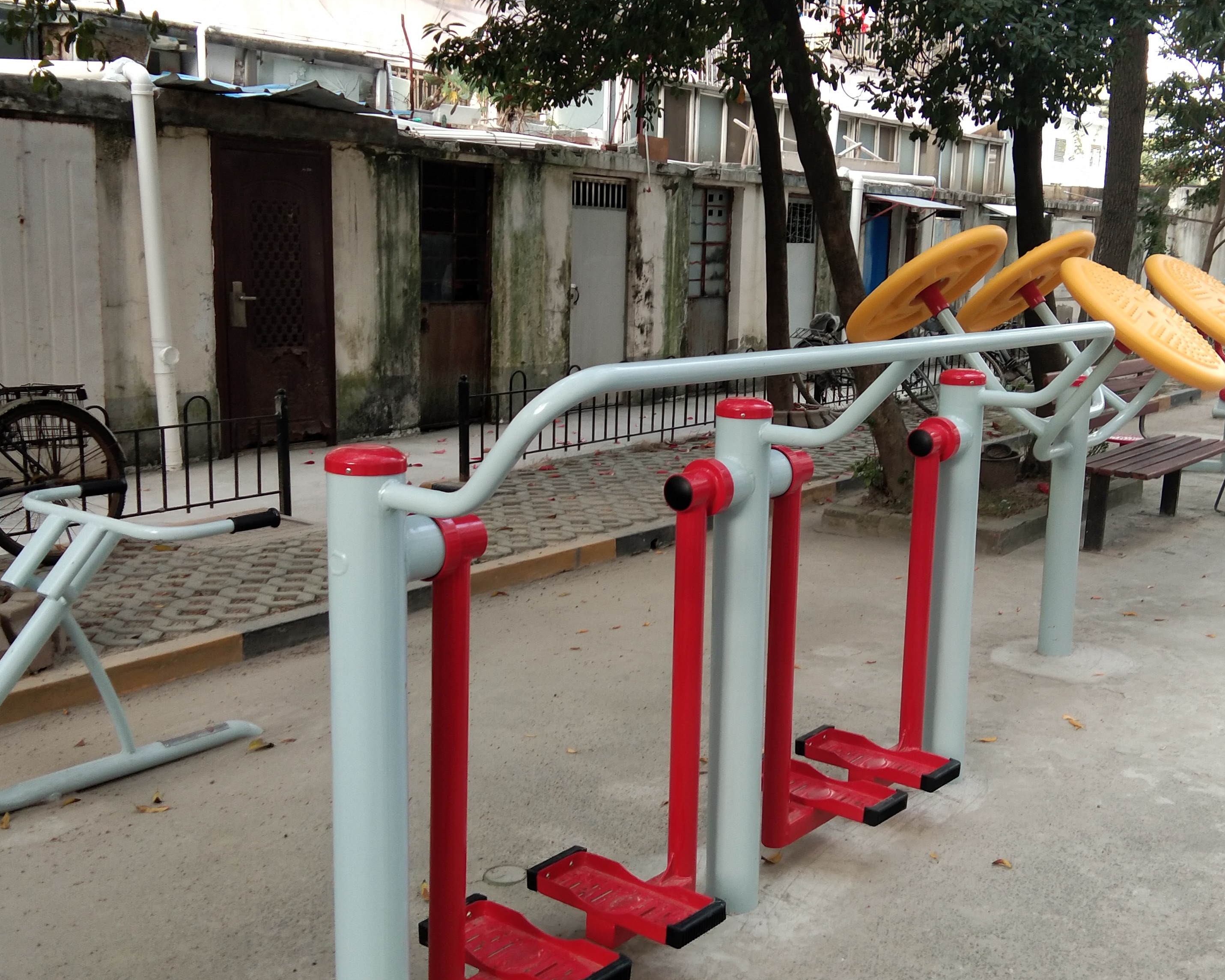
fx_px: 1595
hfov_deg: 41.9
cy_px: 515
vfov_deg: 34.1
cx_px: 706
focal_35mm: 44
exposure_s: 1/50
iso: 100
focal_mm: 3.69
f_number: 2.2
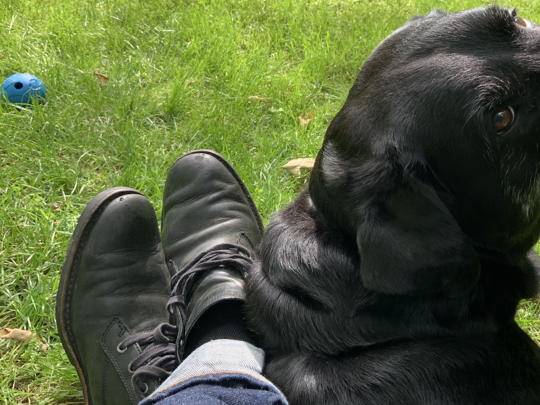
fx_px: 624
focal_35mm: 40
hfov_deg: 46.0
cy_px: 152
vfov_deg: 35.8
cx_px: 367
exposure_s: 1/122
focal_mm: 3
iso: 25
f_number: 1.8
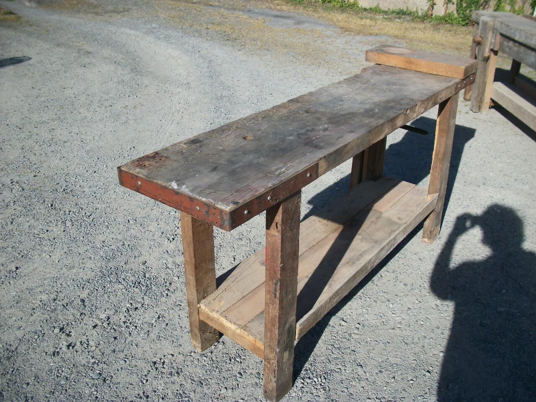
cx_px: 268
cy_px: 201
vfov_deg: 44.2
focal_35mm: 32
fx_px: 495
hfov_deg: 56.8
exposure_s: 1/200
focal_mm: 5.7
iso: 80
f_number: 8.8
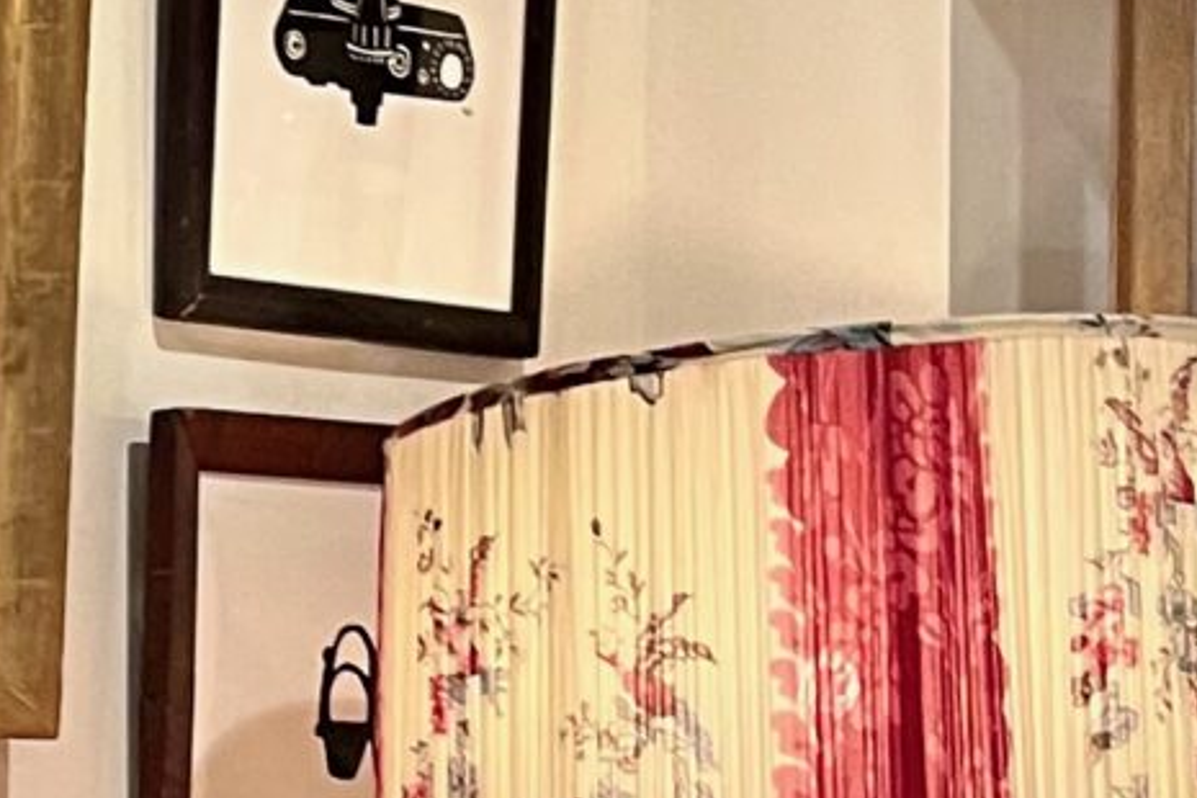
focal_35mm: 149
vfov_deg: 8.9
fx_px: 4954
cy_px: 1375
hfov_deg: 12.1
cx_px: -1264
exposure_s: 1/60
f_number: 1.6
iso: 250
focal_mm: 5.1
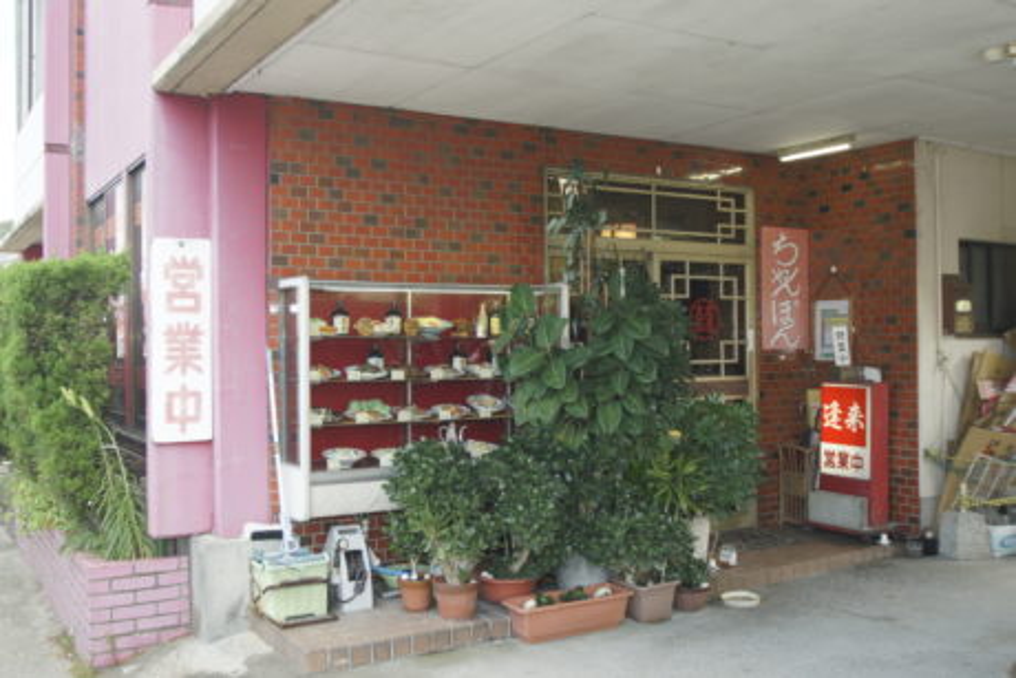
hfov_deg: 53.1
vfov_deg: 36.9
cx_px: 508
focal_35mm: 36
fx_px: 1016
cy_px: 339
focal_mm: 24
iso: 250
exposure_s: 1/100
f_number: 5.6
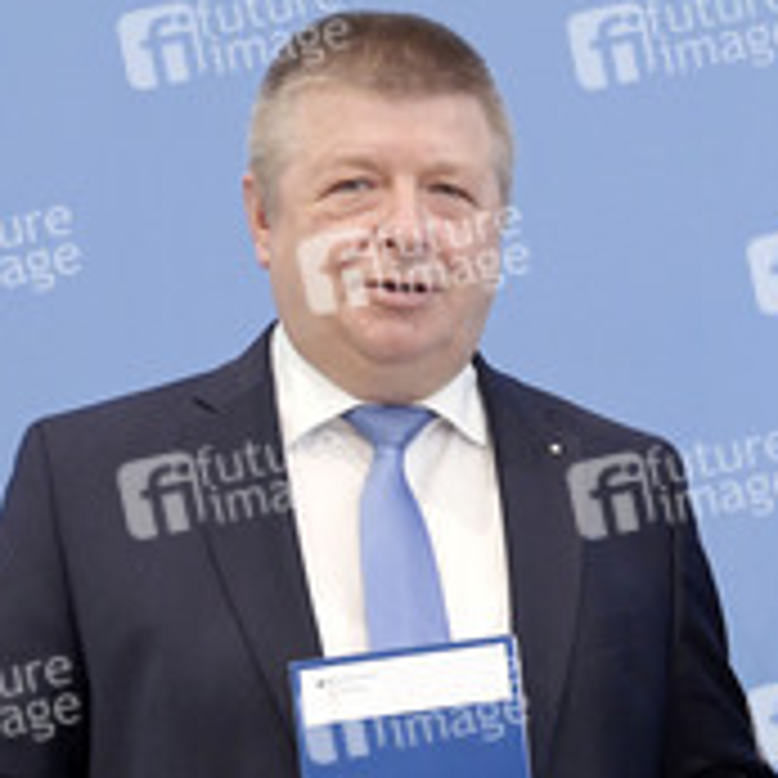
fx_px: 2594
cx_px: 744
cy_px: 598
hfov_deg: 16.8
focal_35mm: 102
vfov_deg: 17.0
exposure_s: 1/500
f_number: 5
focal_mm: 46
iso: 3200
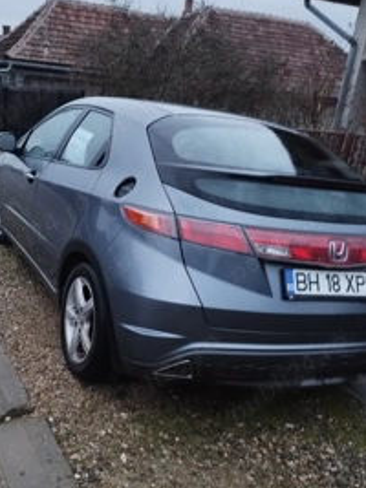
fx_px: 508
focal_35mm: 36
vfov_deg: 51.3
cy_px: 269
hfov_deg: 38.7
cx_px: 95
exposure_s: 1/25
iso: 530
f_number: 1.89
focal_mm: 5.89
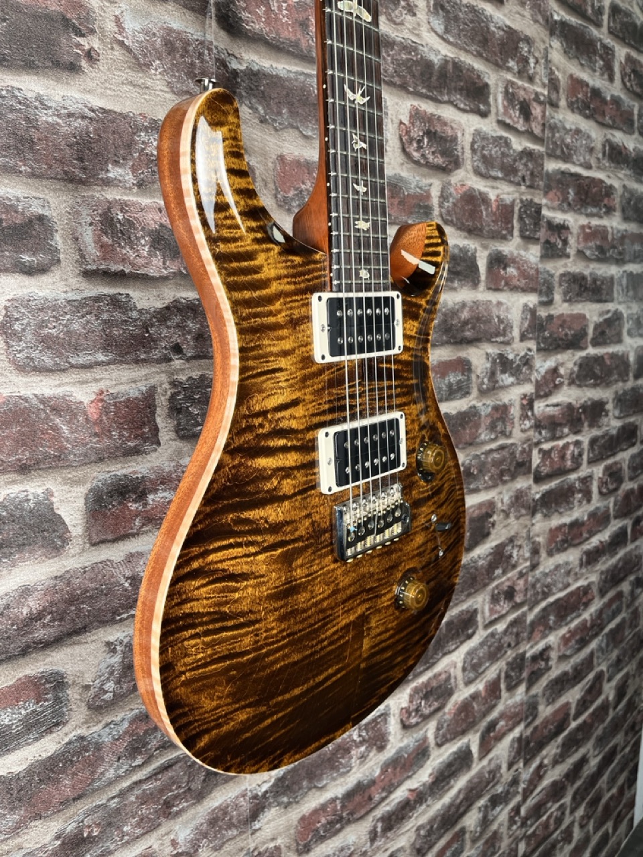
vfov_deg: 67.3
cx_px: 322
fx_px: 644
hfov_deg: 53.1
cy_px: 428
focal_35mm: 26
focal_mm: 5.1
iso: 100
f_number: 1.6
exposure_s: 1/122
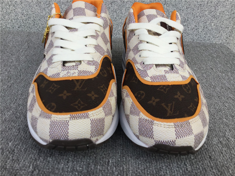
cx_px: 118
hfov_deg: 58.4
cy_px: 88
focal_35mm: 31
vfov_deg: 45.4
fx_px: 210
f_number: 2.4
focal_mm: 3.3
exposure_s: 1/497
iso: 25
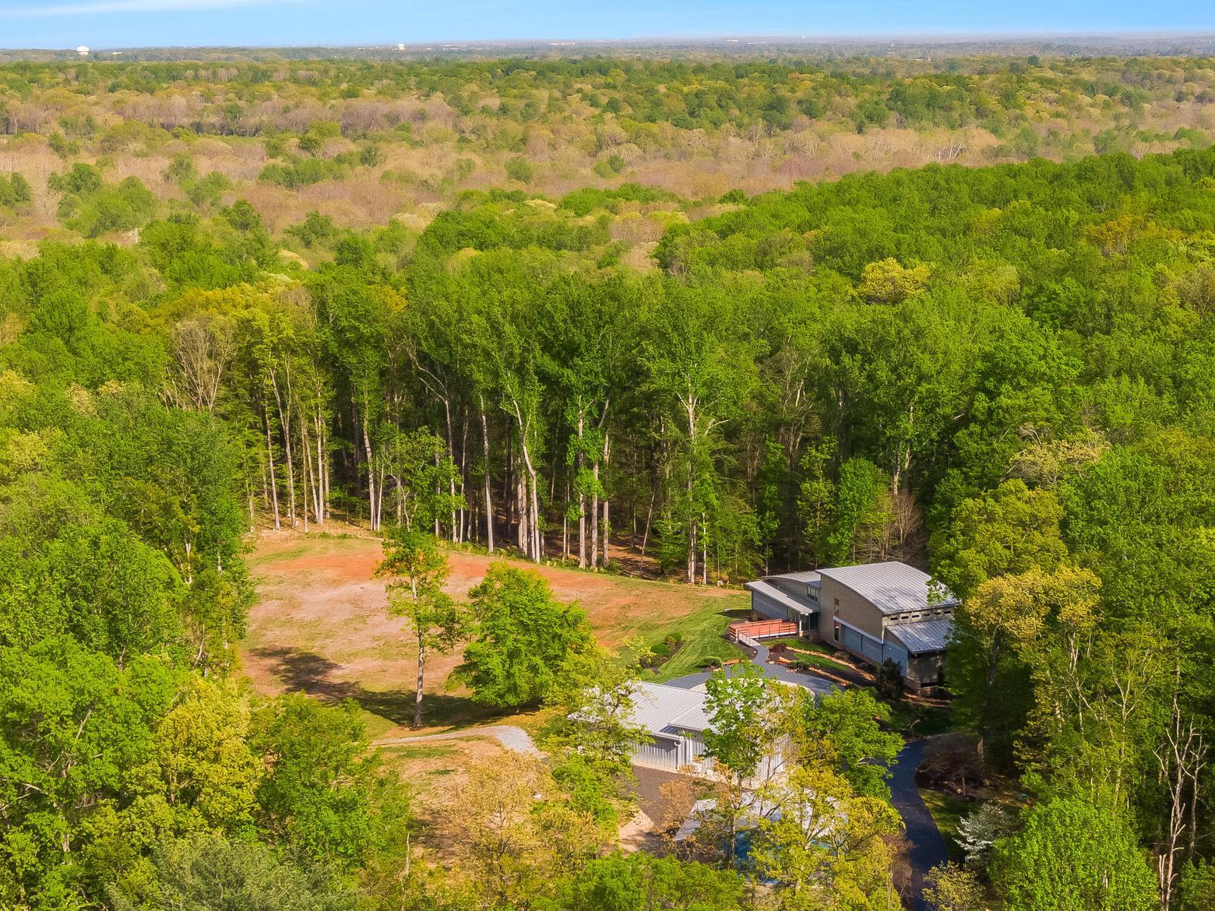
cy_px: 499
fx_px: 2211
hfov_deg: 30.7
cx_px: 620
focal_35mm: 63
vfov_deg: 23.3
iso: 100
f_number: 3.8
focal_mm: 8.6
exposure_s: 1/1000
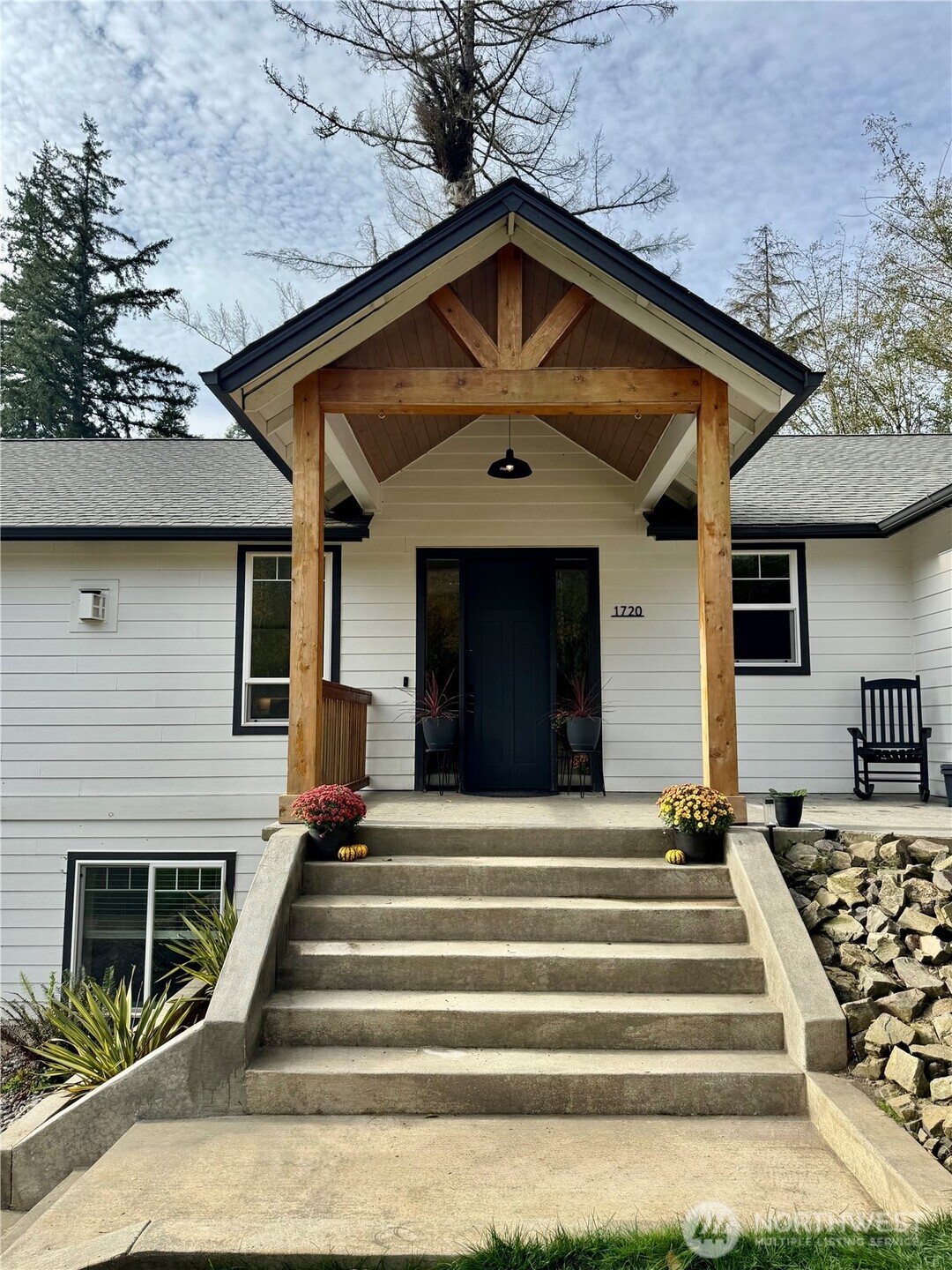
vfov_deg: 71.6
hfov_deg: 56.8
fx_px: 880
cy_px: 635
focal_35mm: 24
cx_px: 476
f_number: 1.78
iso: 80
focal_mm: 6.76
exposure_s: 1/2710
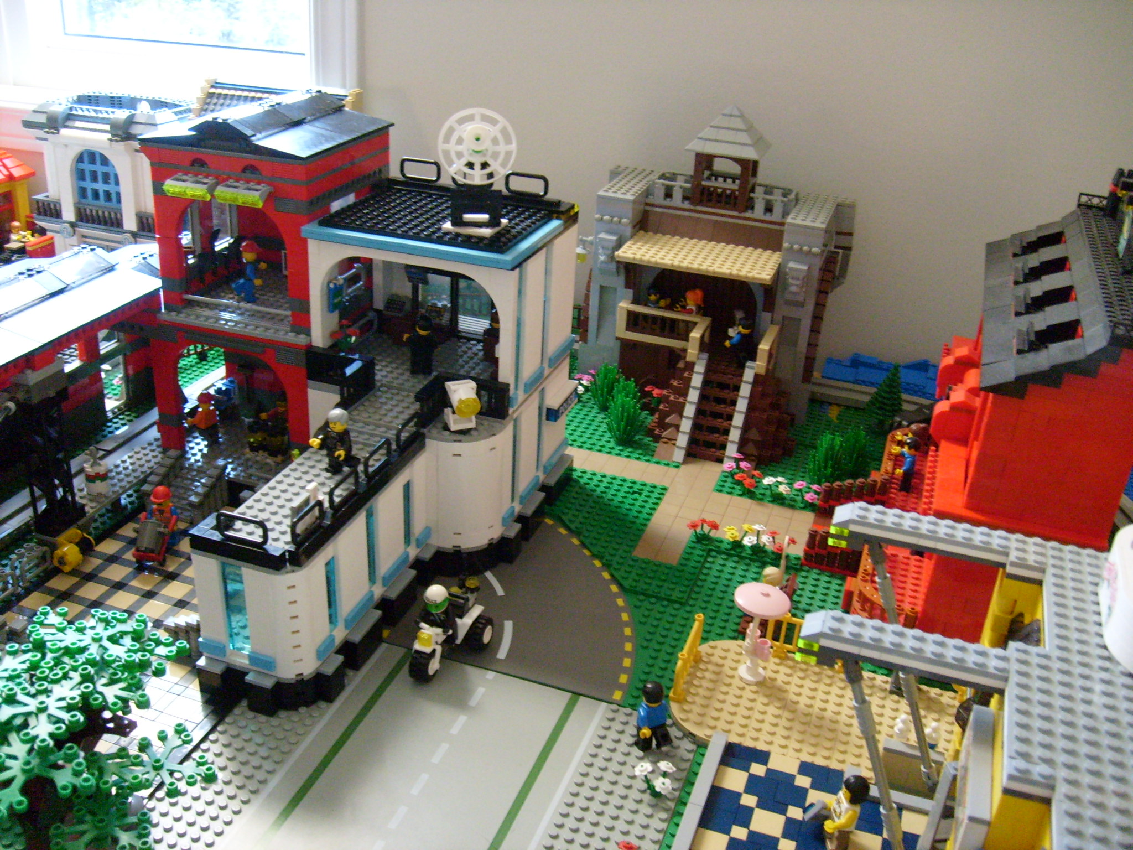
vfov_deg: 40.7
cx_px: 566
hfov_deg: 52.6
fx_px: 1146
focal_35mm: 35
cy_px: 425
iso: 200
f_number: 2.8
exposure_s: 1/15
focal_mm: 5.8
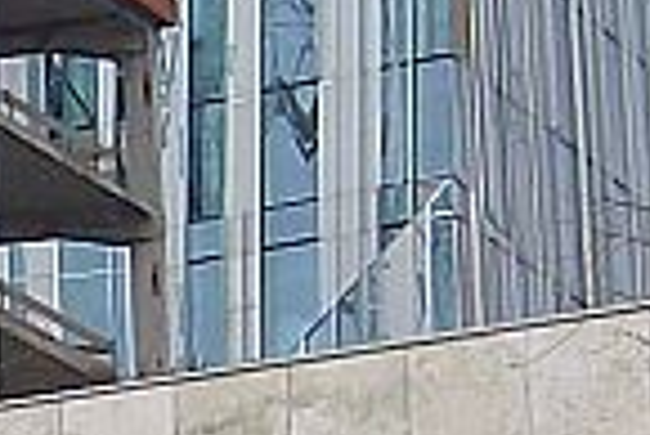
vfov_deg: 5.2
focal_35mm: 263
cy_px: 388
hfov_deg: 7.7
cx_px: -206
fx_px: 4753
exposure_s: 1/229
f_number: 4.7
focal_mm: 6
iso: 100
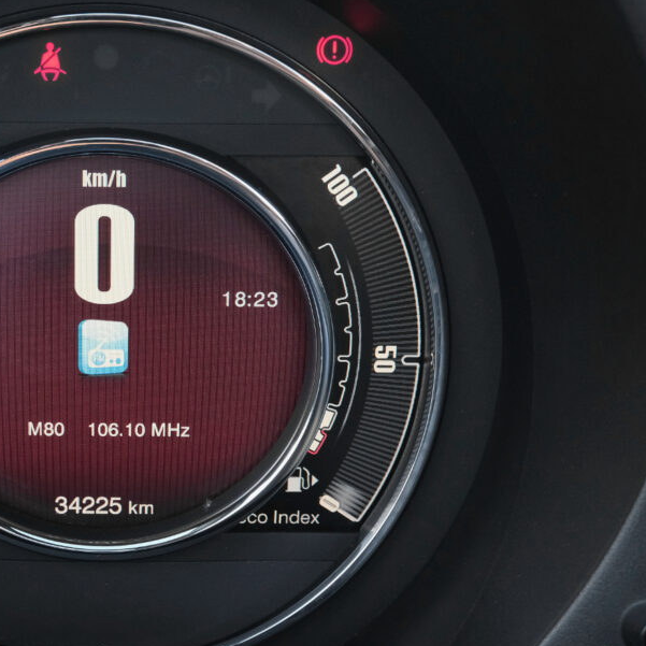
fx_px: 1161
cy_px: 347
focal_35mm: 55
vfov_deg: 31.1
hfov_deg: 30.1
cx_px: 105
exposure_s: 1/100
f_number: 9
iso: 2000
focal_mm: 25.6
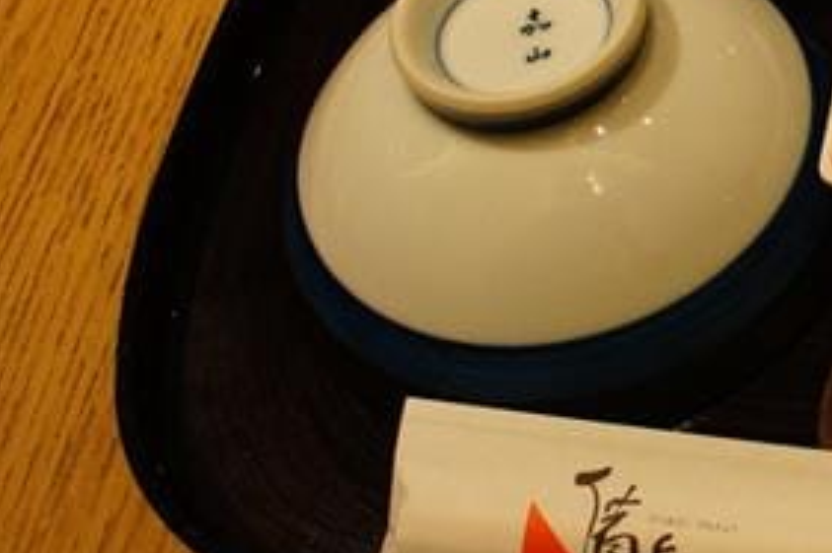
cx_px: 1119
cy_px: -6
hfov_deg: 23.0
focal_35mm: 77
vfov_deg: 17.3
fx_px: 1778
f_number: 8
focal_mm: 18
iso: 1000
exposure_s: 1/30
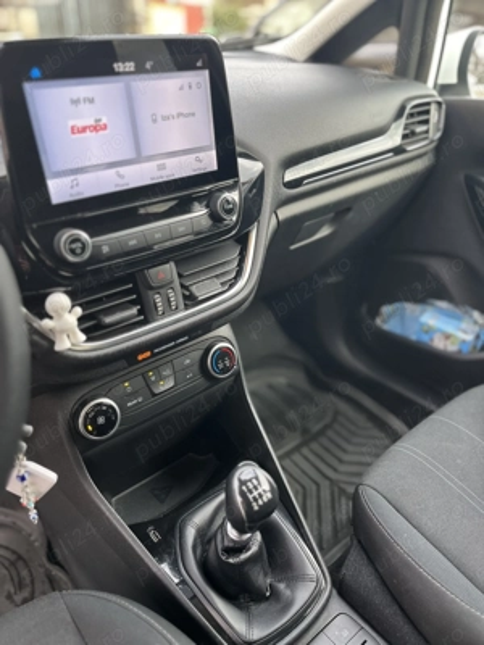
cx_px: 242
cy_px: 322
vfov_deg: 67.3
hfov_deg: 53.1
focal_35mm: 26
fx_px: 485
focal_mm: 5.1
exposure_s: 1/121
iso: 64
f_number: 1.6
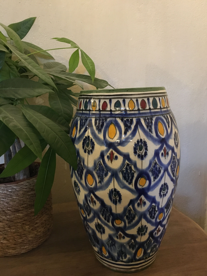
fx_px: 231
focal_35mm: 29
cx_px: 104
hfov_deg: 48.2
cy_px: 138
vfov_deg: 61.7
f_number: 2.2
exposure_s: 1/17
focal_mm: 4.15
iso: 500
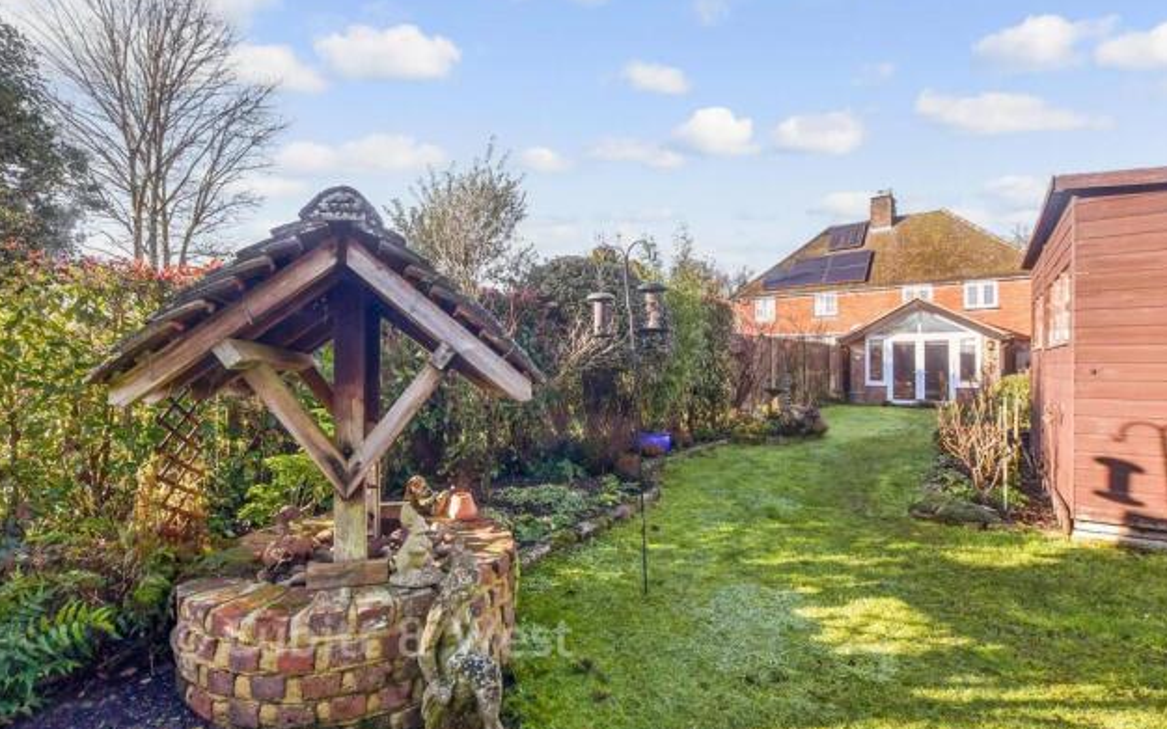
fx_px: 509
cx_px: 566
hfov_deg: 97.8
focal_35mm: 16
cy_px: 359
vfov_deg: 71.2
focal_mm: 10
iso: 400
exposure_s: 1/250
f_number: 8
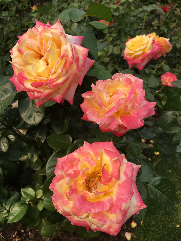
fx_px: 202
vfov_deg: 61.7
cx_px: 90
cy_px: 120
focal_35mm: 29
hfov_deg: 48.2
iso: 25
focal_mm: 4.15
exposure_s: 1/950
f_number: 2.2
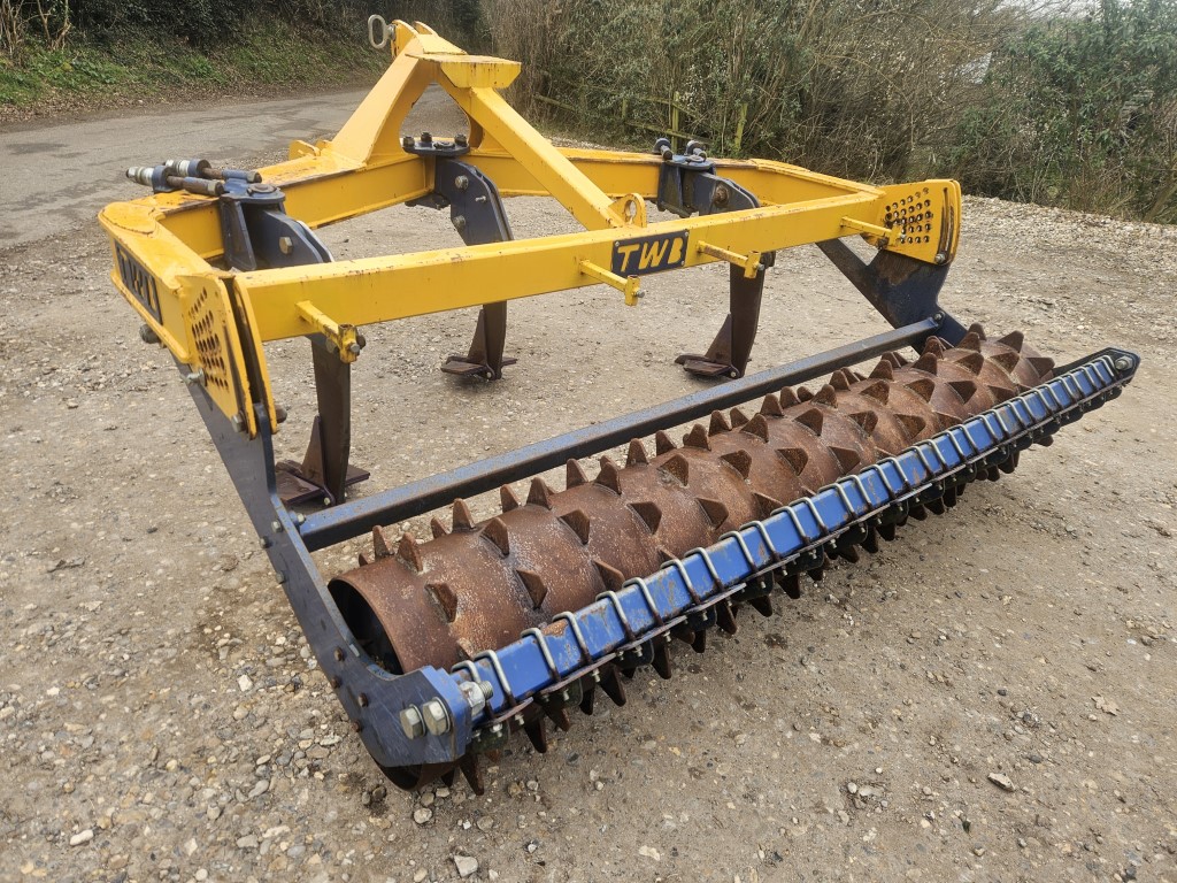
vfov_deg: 58.9
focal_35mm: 23
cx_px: 588
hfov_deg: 73.9
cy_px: 442
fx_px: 782
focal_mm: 5.4
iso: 25
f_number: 1.8
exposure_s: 1/145
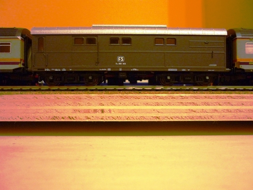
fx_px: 241
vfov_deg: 42.9
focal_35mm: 33
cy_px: 95
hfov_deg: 55.4
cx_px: 126
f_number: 2.8
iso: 400
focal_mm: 5.5
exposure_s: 1/25
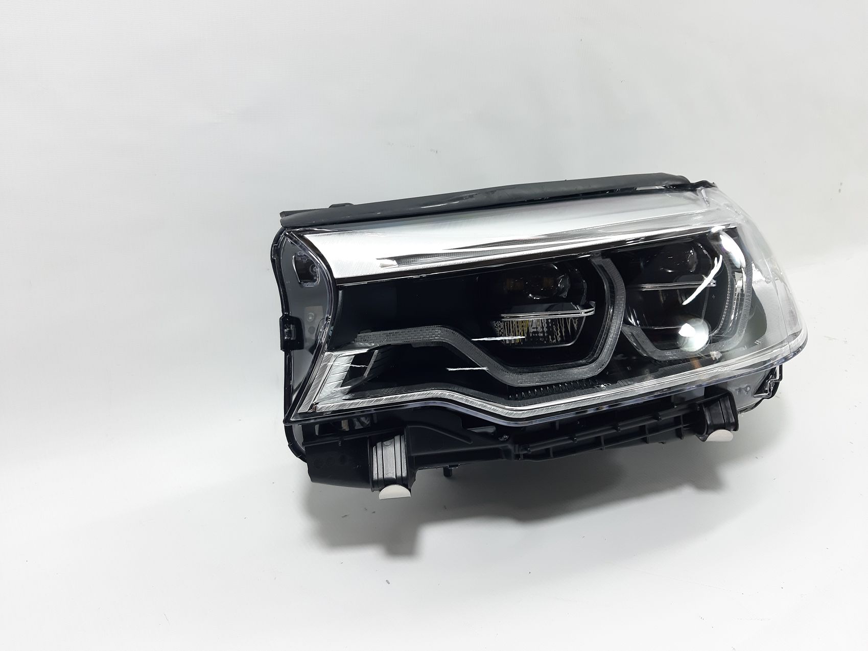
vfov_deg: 51.3
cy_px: 326
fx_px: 677
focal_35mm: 27
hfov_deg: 65.3
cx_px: 434
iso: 64
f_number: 1.7
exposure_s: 1/50
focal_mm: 3.93
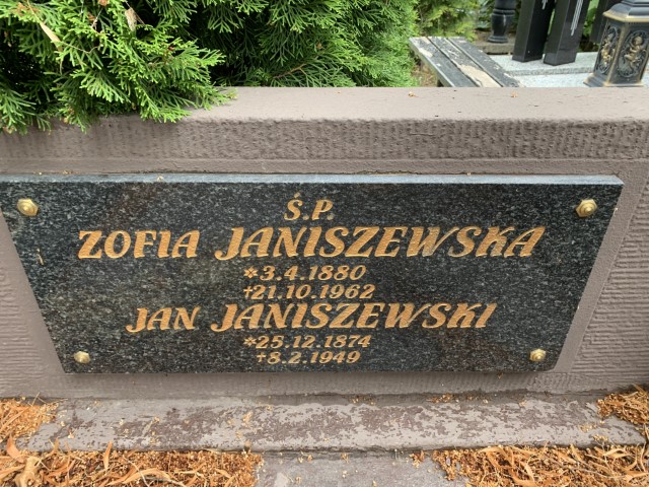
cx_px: 324
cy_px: 244
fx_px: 487
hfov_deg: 67.3
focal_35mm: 26
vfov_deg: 53.1
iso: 40
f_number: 1.8
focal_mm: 4.25
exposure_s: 1/122
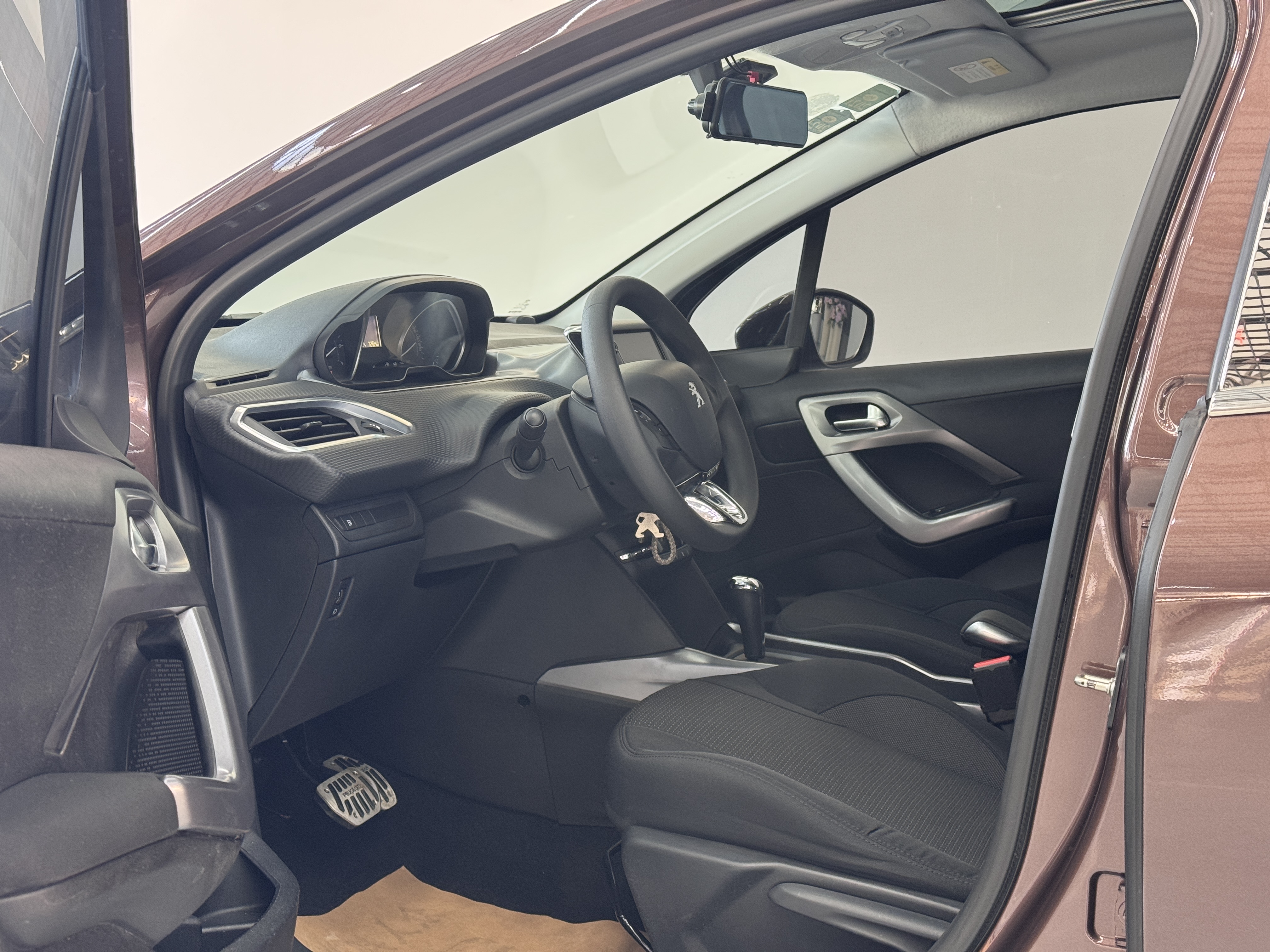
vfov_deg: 30.3
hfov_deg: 39.7
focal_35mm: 48
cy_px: 476
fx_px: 1761
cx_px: 635
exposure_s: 1/50
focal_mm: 6.76
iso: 100
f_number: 1.78
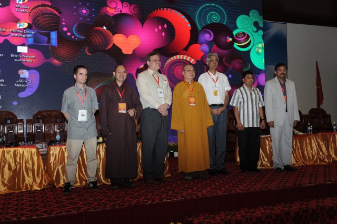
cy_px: 112
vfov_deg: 35.0
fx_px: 355
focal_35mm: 38
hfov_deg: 50.7
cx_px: 168
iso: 400
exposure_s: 1/60
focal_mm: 38
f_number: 5.6
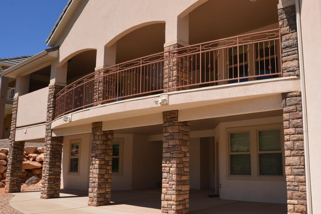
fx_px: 303
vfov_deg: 38.9
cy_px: 109
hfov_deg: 54.2
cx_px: 223
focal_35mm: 34
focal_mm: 20
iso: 100
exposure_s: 1/200
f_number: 10
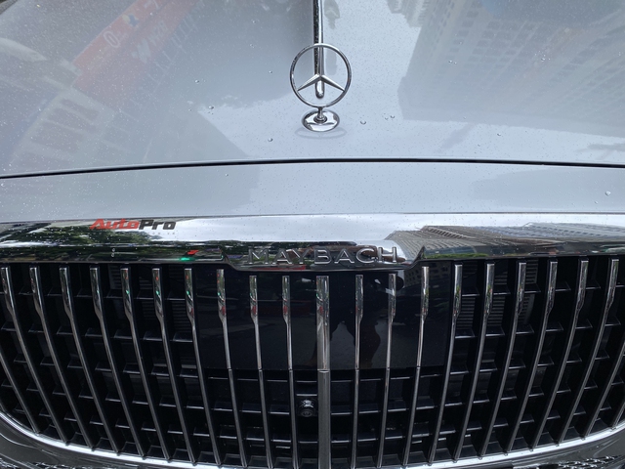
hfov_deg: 67.3
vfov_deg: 53.1
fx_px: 469
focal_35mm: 26
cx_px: 312
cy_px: 234
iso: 32
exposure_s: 1/1043
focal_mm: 4.25
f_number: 1.8
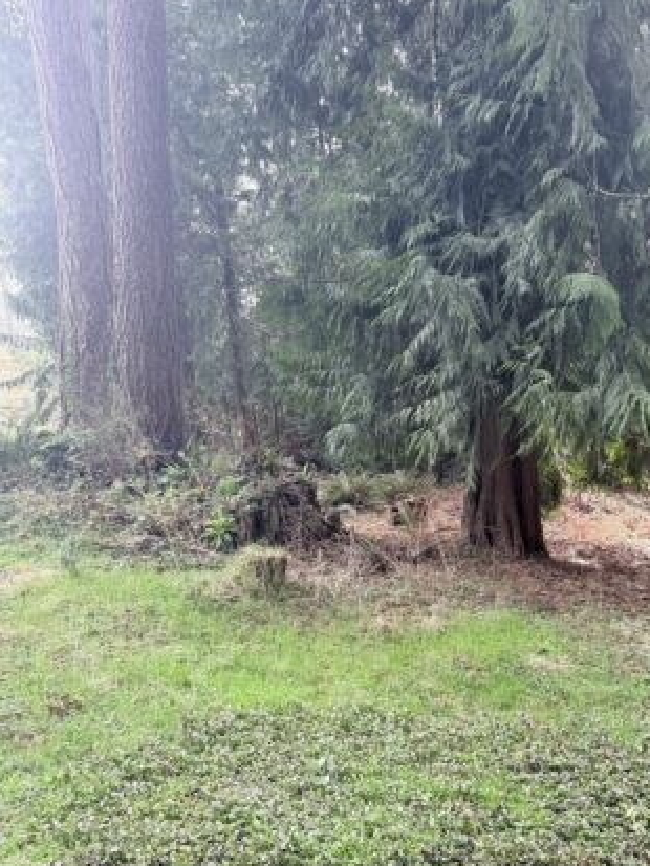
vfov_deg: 58.0
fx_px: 776
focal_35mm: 31
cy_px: 508
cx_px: 417
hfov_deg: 45.0
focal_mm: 6.76
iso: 64
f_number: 1.78
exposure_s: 1/136
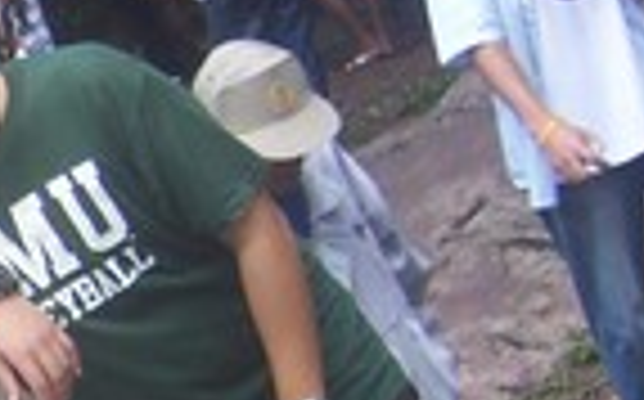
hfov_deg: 11.1
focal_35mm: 171
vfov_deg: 7.6
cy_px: 436
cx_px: -639
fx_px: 2998
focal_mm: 6.2
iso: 80
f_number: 2.8
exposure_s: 1/60
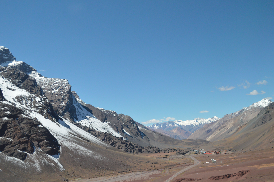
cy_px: 91
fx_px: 297
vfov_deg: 34.1
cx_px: 137
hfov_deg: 49.6
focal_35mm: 39
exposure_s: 1/125
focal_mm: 26
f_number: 5.6
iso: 140
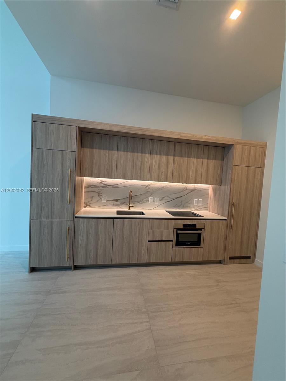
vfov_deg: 102.1
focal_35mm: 14
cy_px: 190
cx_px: 143
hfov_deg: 85.7
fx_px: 154
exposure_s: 1/60
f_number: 2.2
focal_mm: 2.22
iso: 250
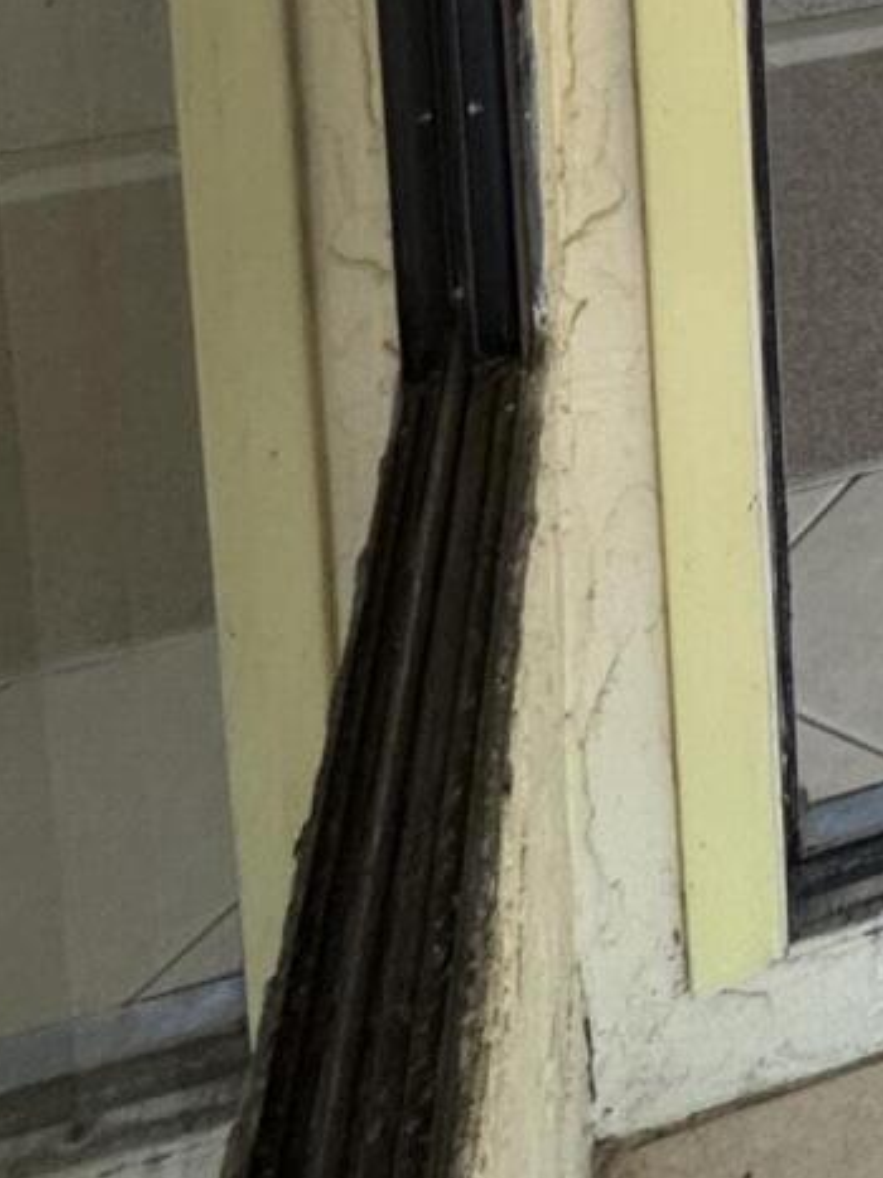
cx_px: 1408
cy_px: -840
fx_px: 2042
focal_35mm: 60
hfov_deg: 20.2
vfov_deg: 22.3
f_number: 2.2
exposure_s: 1/120
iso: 200
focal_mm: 2.22
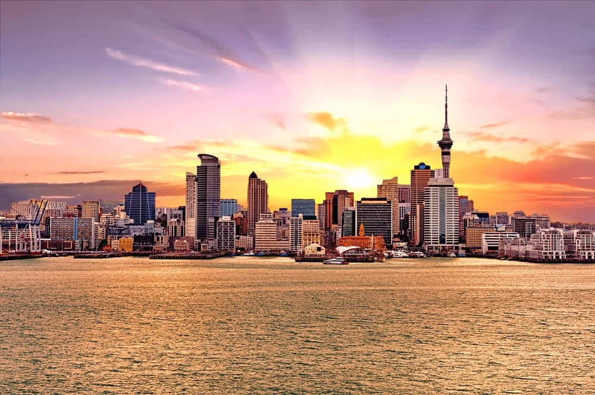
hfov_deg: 28.9
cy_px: 198
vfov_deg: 19.4
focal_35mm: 70
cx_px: 298
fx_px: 1156
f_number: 11
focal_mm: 70
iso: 200
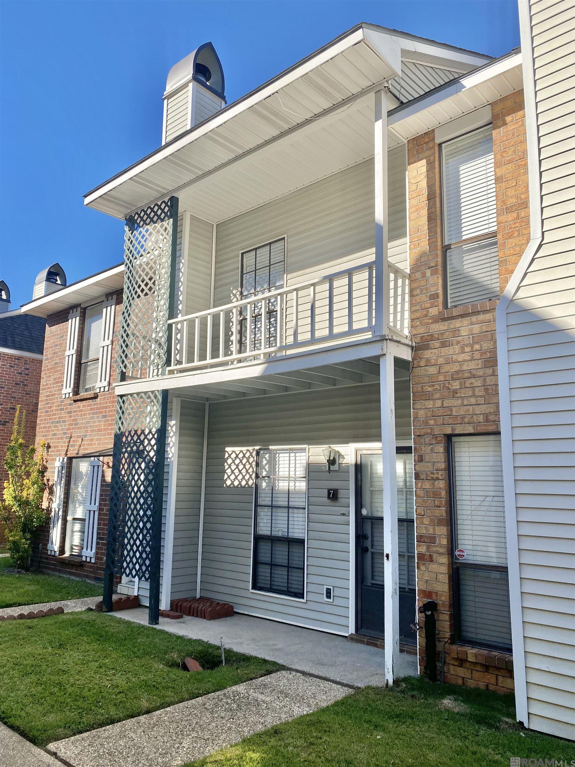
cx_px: 288
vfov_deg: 67.3
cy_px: 384
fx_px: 576
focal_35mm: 26
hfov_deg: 53.1
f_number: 1.8
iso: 32
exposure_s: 1/2066
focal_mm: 4.25
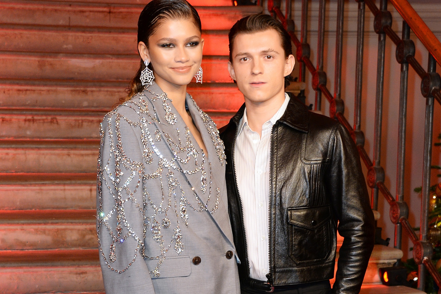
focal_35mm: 57
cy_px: 140
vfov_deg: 23.8
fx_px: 698
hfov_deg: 35.0
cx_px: 246
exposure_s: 1/125
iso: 1600
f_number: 5.6
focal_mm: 50
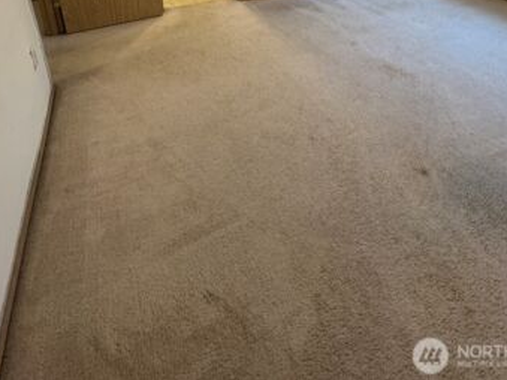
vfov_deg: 47.9
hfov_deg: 76.1
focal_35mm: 22
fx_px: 322
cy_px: -17
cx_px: 283
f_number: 2.2
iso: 320
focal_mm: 2.22
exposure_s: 1/60
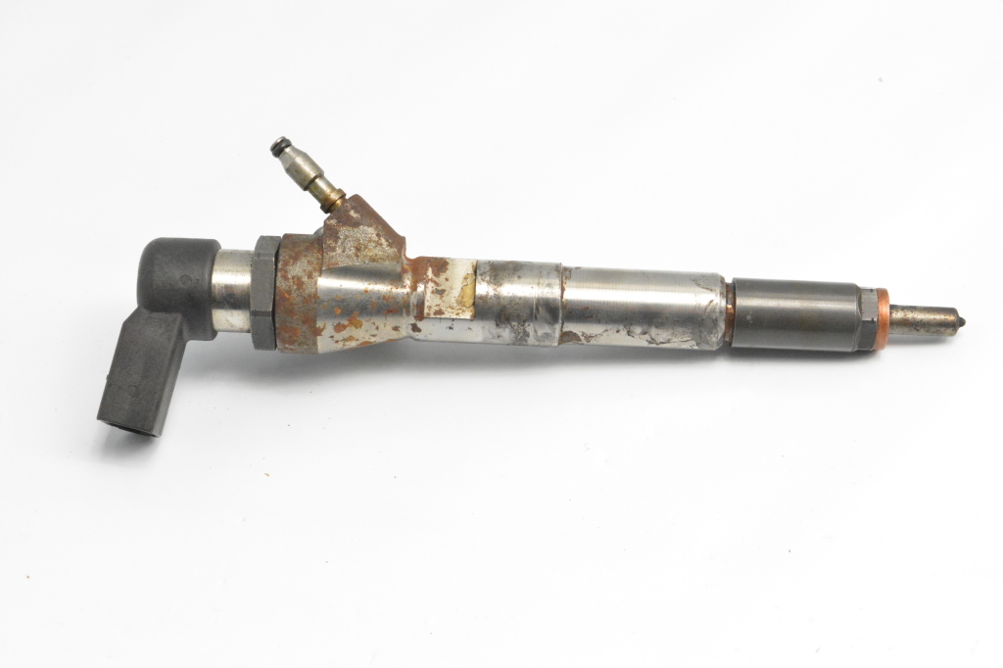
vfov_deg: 16.5
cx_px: 502
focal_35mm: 82
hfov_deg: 24.6
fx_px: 2298
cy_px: 334
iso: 6400
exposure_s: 1/500
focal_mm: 55
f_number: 11
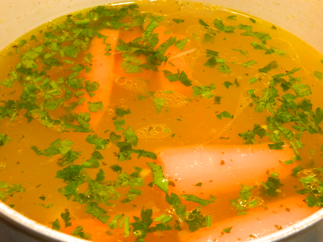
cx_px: 162
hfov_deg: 23.3
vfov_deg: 17.6
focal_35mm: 84
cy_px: 121
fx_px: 784
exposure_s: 1/10
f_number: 4.2
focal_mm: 15.1
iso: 720
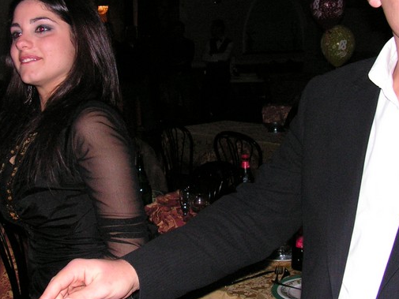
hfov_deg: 33.7
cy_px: 135
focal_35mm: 57
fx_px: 657
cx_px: 174
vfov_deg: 25.7
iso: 200
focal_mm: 6
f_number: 3.2
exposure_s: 1/40
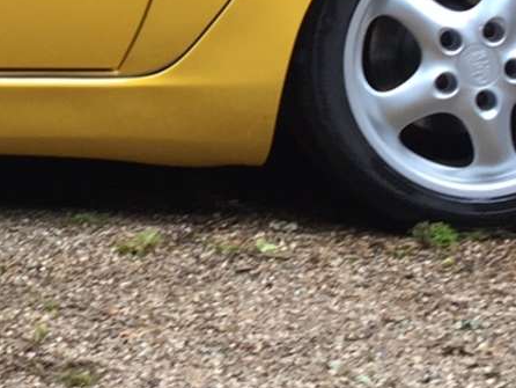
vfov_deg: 11.0
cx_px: -141
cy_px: -202
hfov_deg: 14.6
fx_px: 1939
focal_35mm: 130
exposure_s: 1/50
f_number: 2.2
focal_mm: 4.15
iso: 32
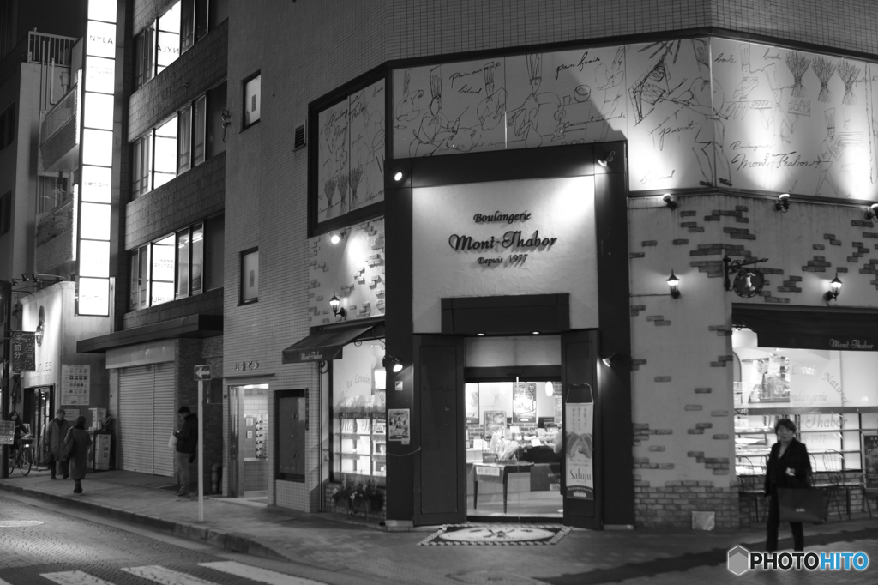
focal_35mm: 45
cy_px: 292
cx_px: 439
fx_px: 1097
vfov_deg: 29.8
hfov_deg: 43.6
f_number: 2
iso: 640
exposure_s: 1/80
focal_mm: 30
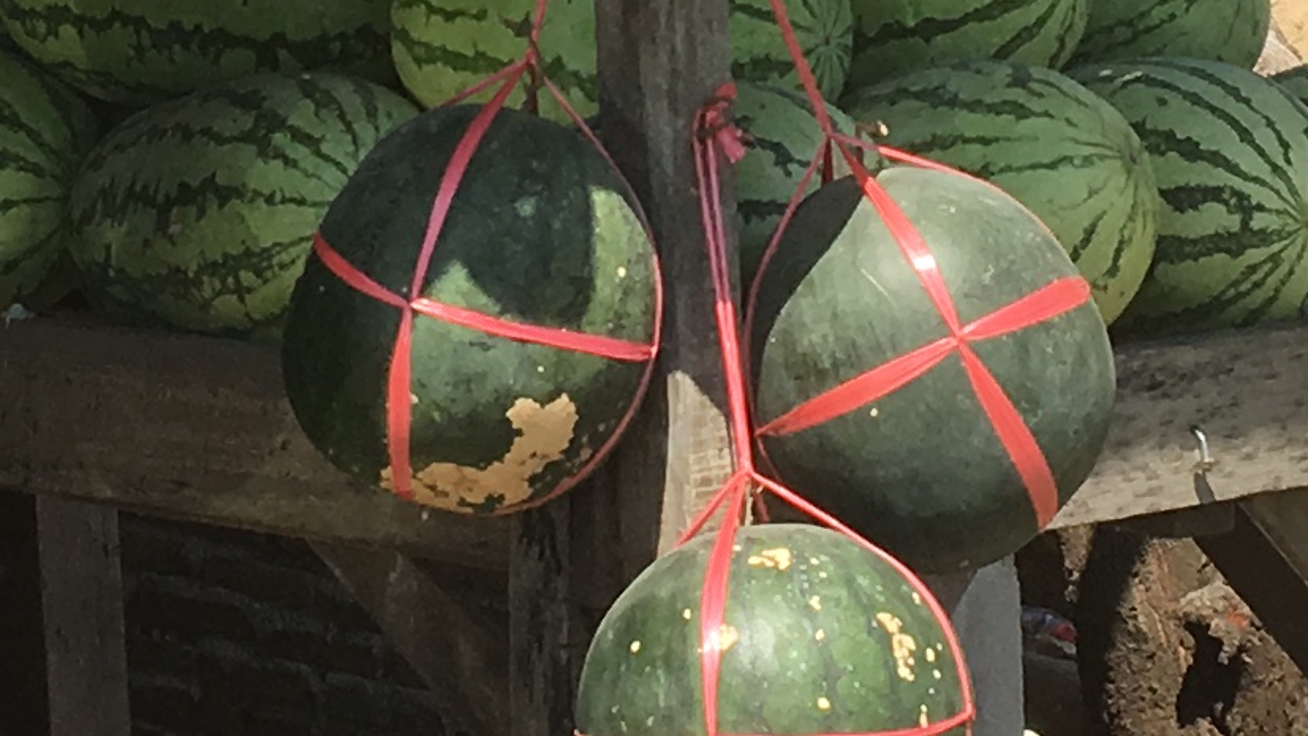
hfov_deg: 14.0
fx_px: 5341
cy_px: -8
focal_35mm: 154
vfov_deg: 7.8
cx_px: 574
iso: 25
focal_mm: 4.15
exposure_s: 1/1099
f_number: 2.2
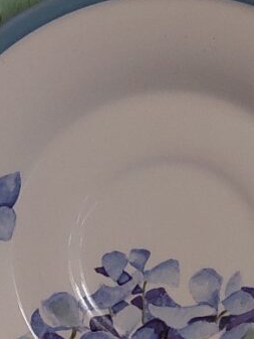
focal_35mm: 57
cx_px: 172
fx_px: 557
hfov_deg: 25.5
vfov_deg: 32.4
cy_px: 292
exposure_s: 1/33
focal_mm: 5.23
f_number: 1.8
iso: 500
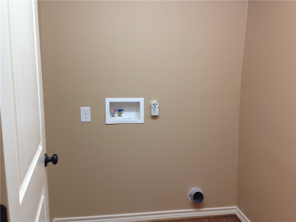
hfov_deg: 55.4
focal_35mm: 33
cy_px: 111
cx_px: 148
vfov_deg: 42.9
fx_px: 282
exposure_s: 1/20
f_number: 2.4
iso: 64
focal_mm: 4.13
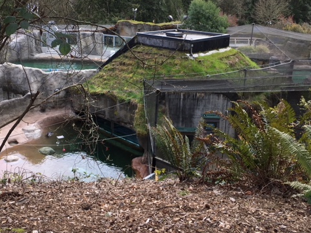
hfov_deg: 47.7
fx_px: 350
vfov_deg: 36.5
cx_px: 134
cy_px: 79
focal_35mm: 39
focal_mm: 4.15
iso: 25
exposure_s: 1/342
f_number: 2.2
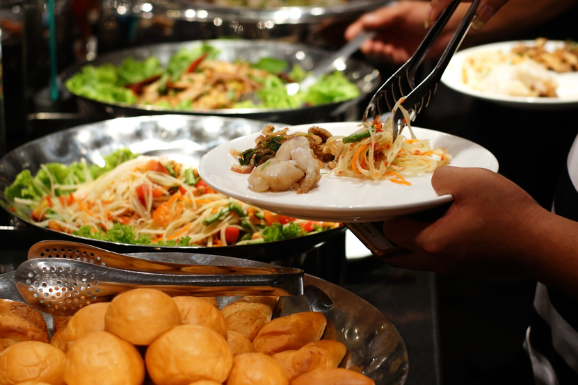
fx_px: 1236
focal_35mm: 77
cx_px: 307
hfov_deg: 26.3
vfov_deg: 17.7
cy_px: 155
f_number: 3.5
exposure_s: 1/60
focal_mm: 50
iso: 320
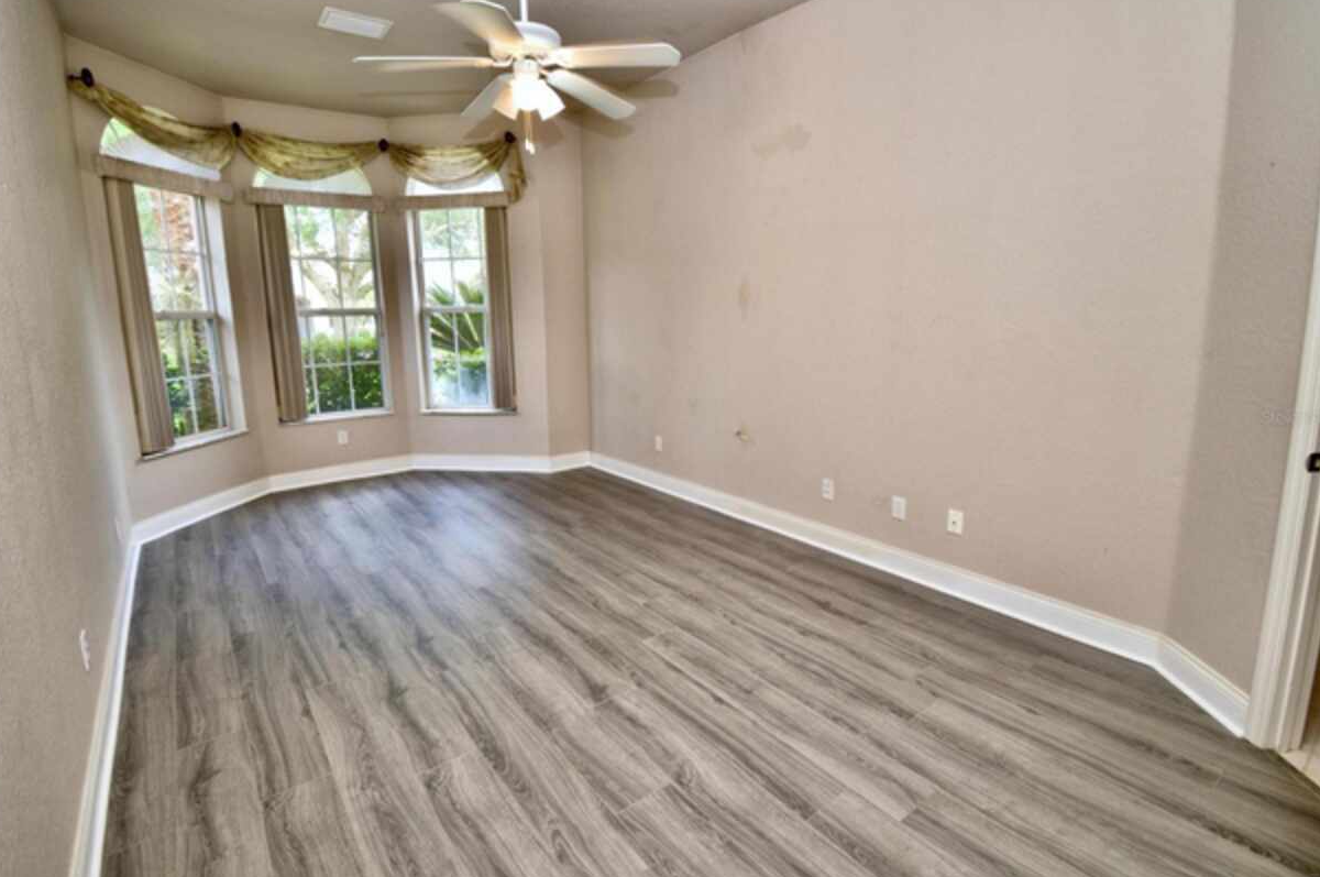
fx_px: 586
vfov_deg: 73.6
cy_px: 417
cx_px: 636
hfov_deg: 96.8
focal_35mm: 16
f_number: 4.5
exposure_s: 1/30
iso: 220
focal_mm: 10
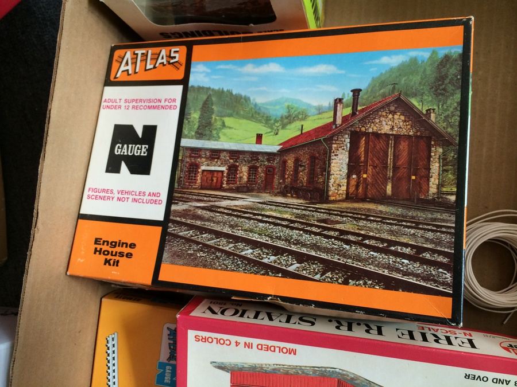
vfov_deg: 46.8
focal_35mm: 30
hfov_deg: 60.0
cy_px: 194
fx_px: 448
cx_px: 258
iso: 50
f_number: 2.2
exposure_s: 1/30
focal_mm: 4.12
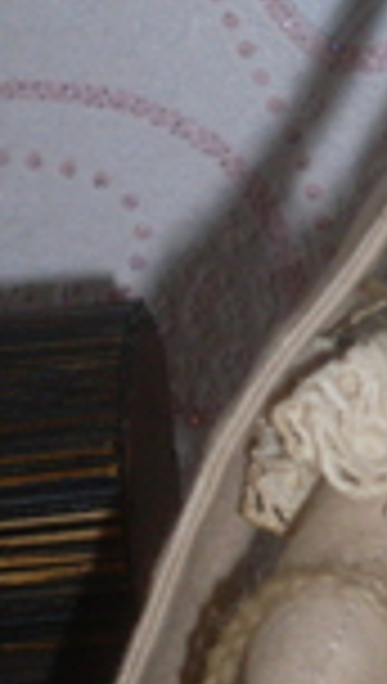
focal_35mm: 236
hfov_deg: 5.1
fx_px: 4286
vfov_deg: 9.1
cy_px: 495
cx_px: 740
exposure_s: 1/45
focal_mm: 9.9
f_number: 3.4
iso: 100
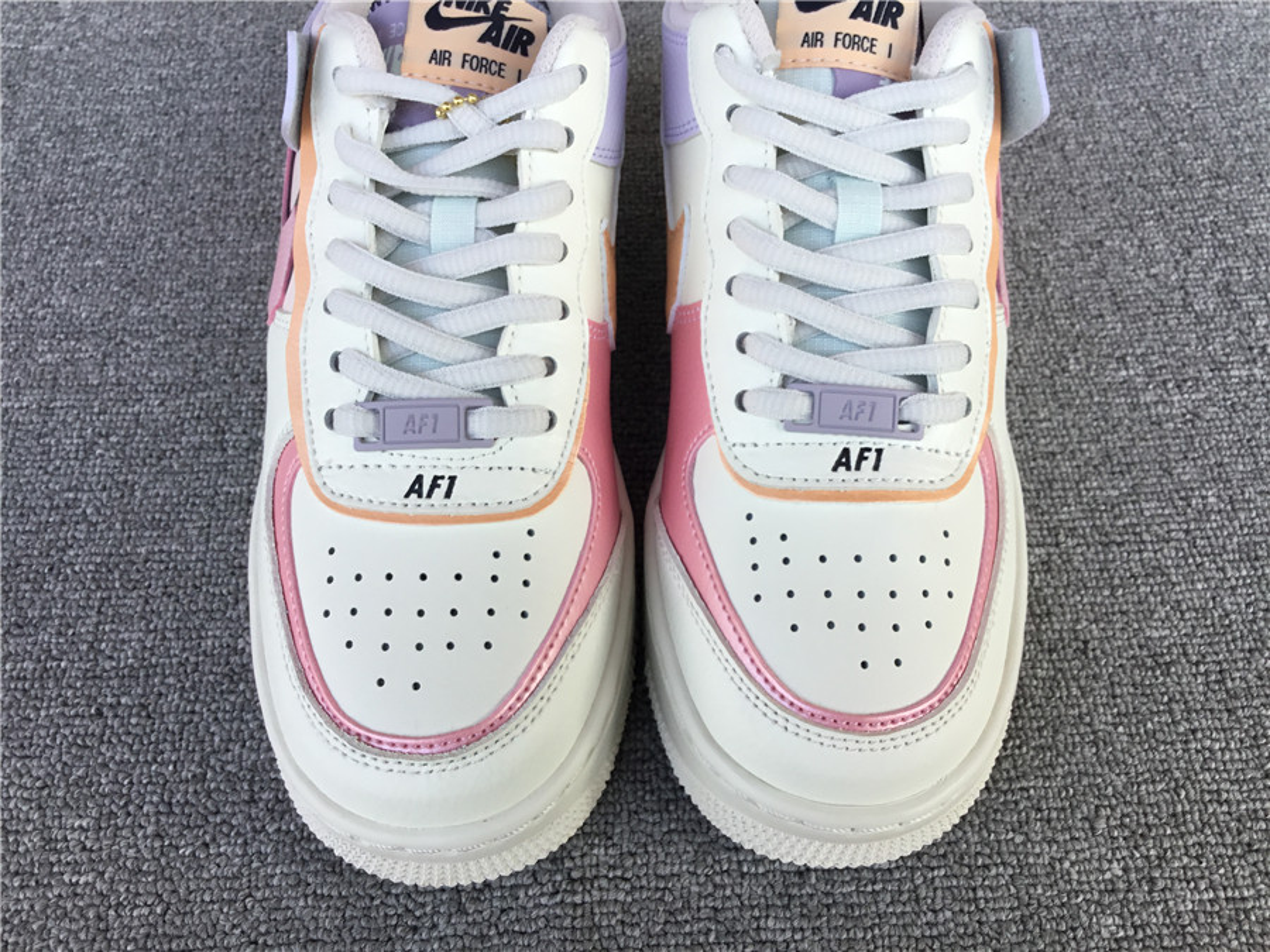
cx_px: 635
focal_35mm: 31
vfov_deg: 45.4
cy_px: 476
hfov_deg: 58.4
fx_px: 1137
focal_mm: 3.3
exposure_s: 1/174
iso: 25
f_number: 2.4
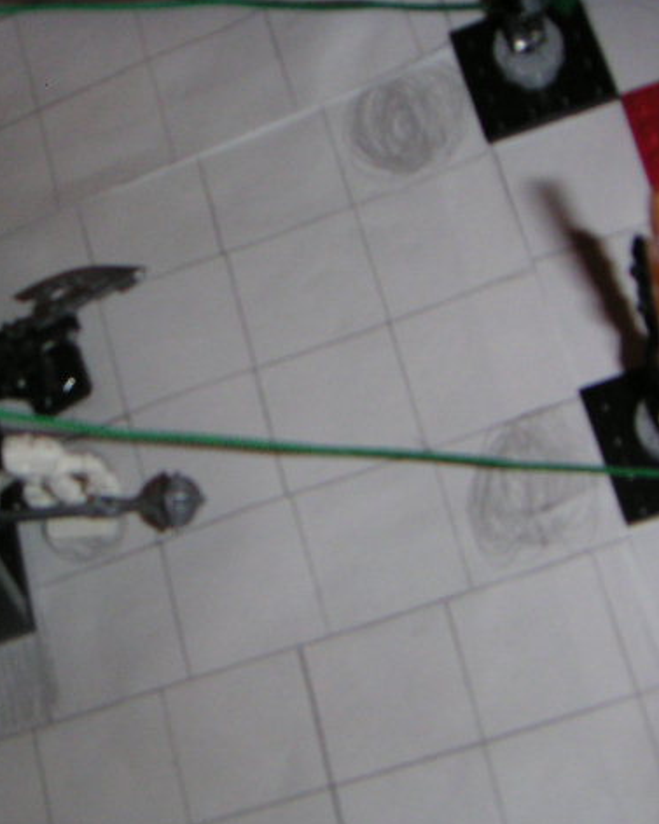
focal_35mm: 53
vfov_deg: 35.4
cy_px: 413
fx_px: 1292
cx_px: 157
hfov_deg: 28.2
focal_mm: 5.3
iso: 200
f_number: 2.9
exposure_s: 1/45
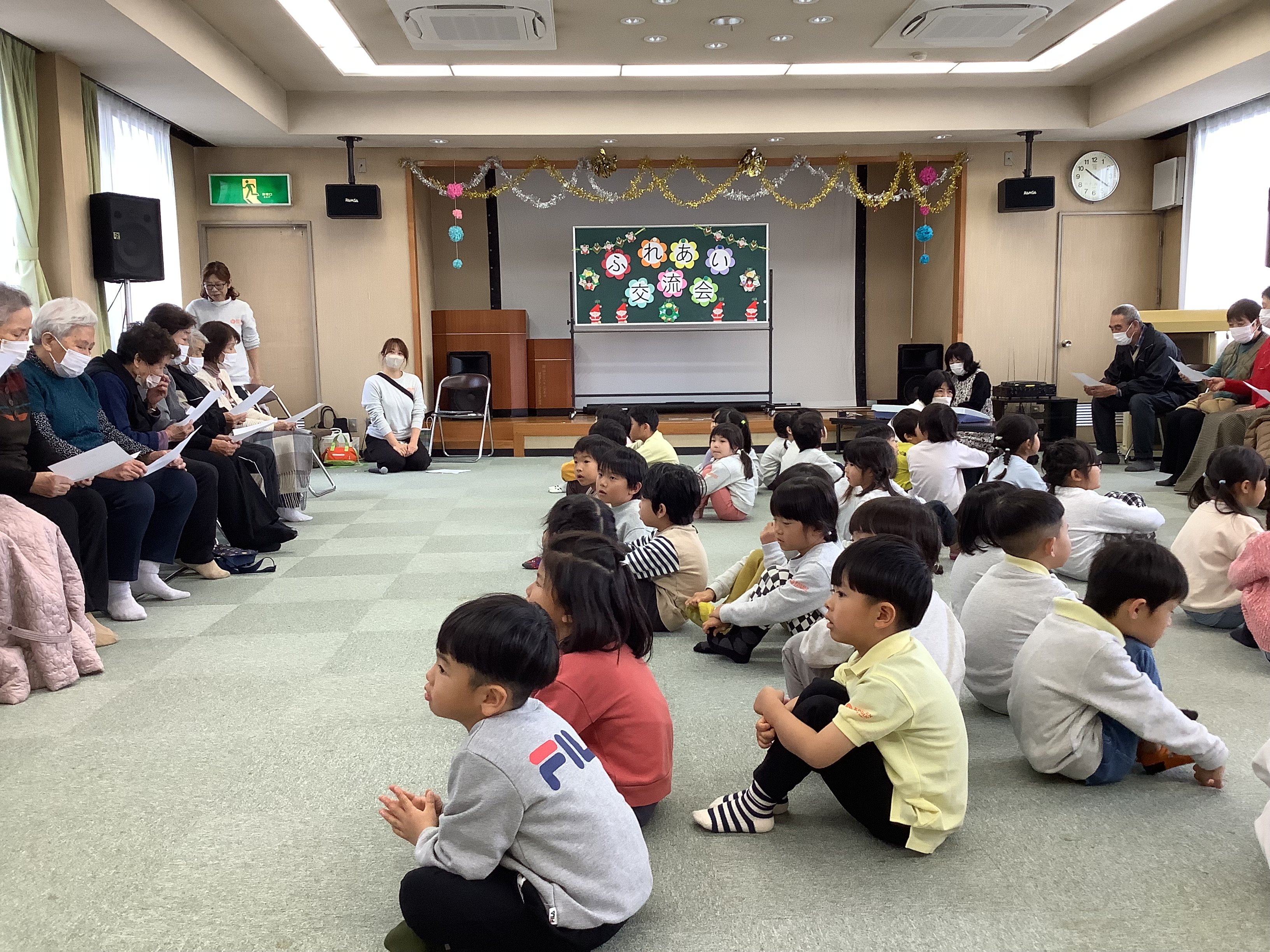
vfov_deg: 45.4
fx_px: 1137
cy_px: 476
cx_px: 635
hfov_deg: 58.4
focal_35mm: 31
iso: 100
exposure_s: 1/60
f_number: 2.4
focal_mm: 3.3
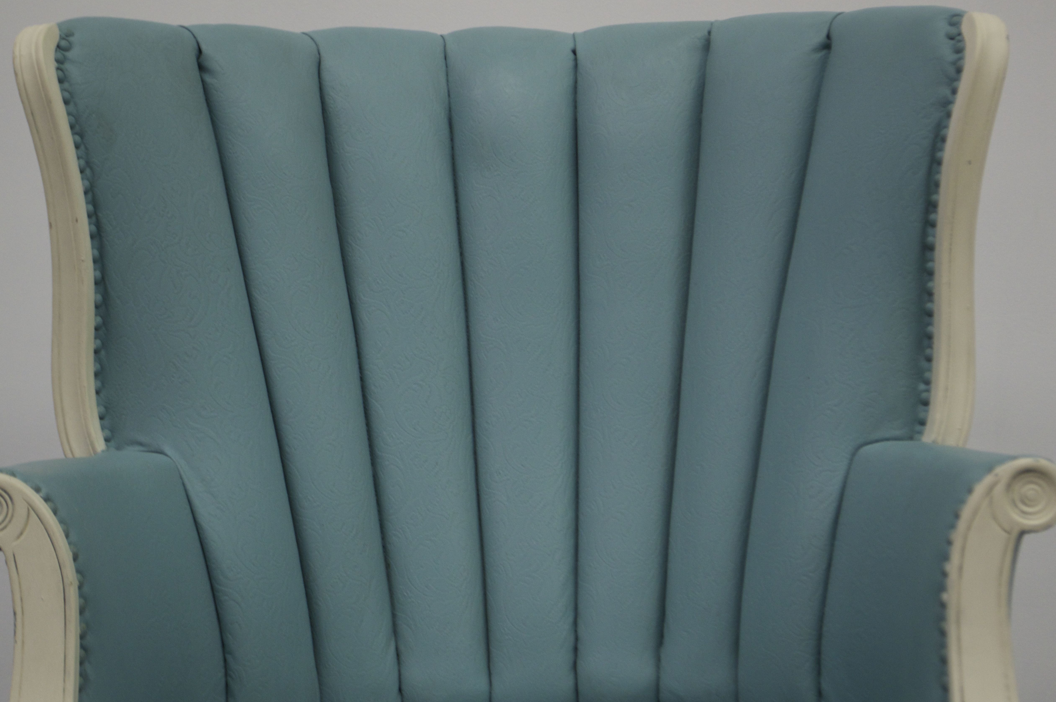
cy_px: 368
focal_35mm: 99
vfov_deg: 13.9
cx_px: 520
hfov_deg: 20.7
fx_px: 2890
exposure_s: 1/15
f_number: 5.6
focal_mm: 55
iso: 720
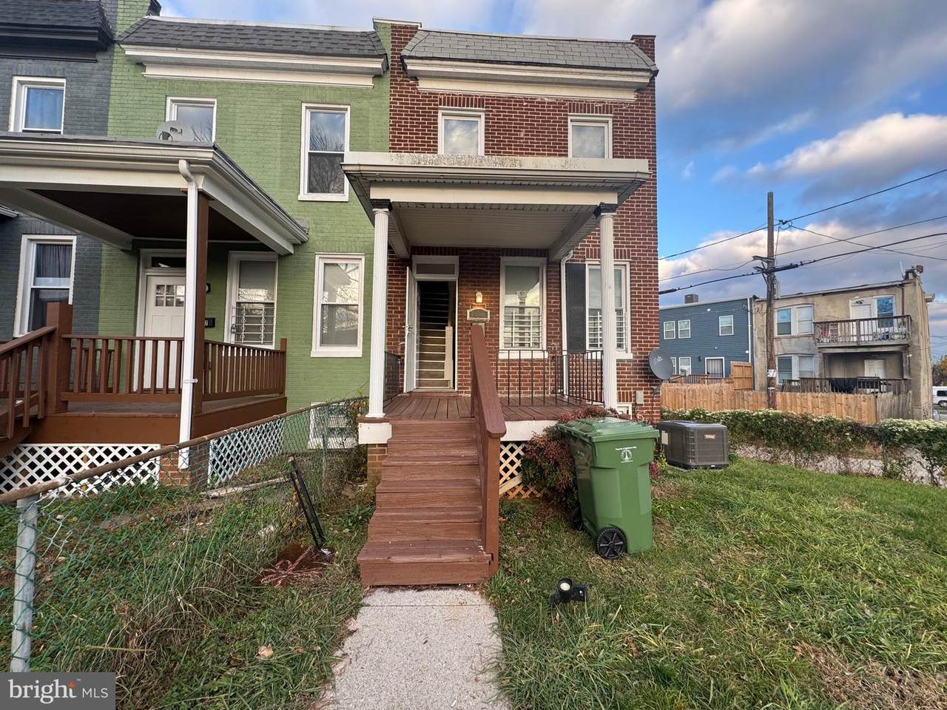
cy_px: 355
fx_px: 383
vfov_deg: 85.7
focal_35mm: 14
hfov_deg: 102.1
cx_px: 474
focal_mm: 2.22
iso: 40
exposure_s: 1/182
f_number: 2.2
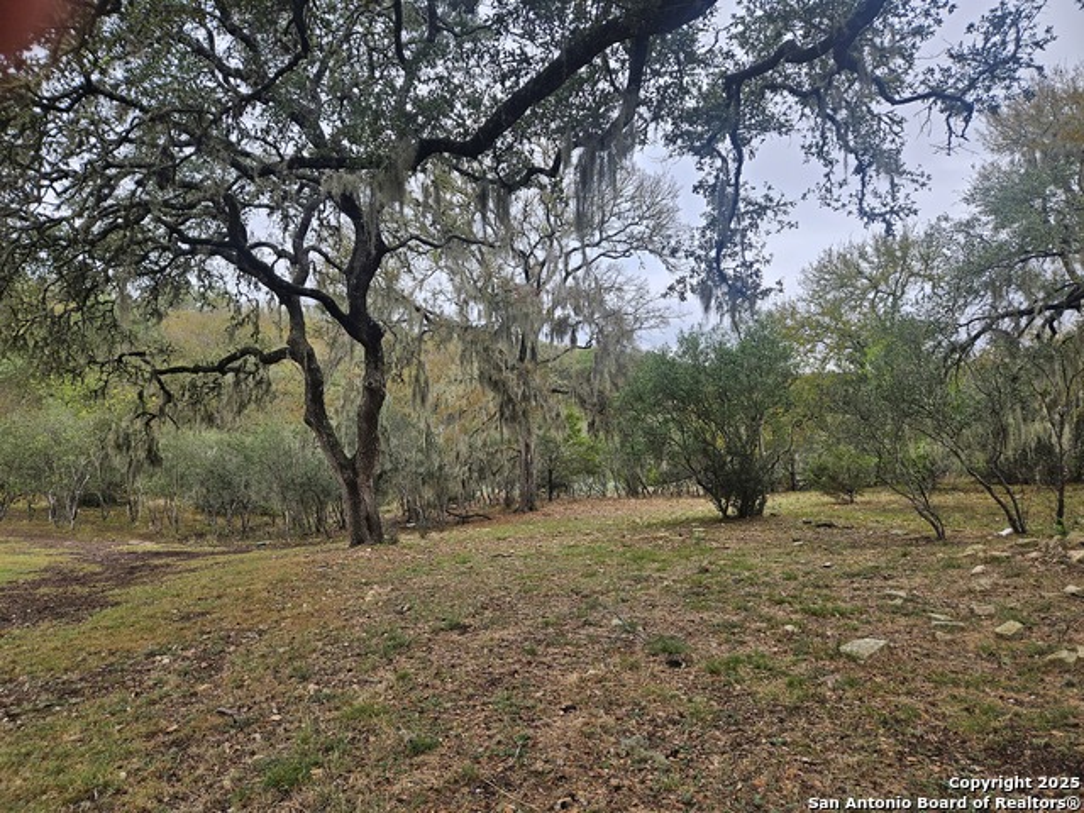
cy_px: 406
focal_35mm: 23
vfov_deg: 58.9
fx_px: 720
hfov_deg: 73.9
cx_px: 542
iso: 25
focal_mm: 5.4
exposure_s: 1/159
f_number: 1.8
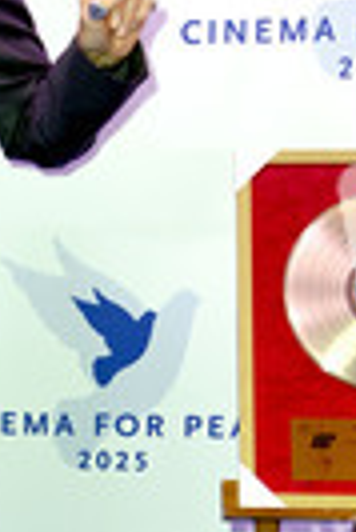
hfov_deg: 9.9
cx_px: -140
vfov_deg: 15.1
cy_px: 404
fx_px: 1997
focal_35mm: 135
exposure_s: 1/250
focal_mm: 45
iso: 800
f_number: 5.6
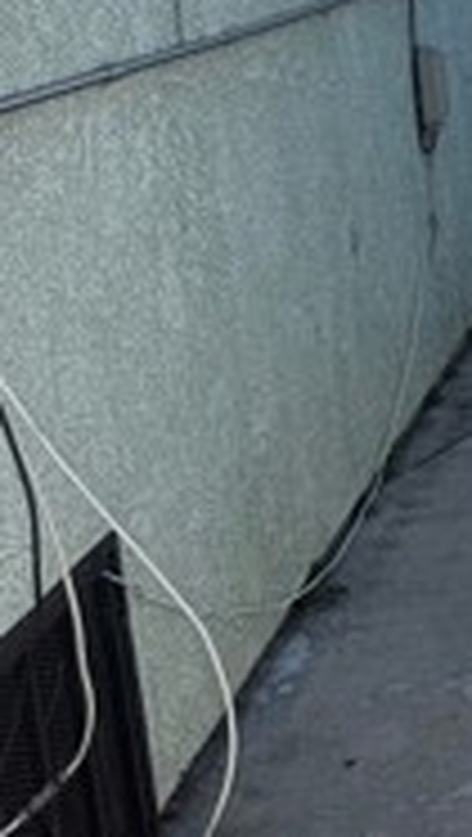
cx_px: 926
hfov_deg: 12.1
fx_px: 1997
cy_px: 76
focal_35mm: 90
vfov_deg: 23.0
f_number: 1.78
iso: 80
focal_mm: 6.76
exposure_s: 1/2415
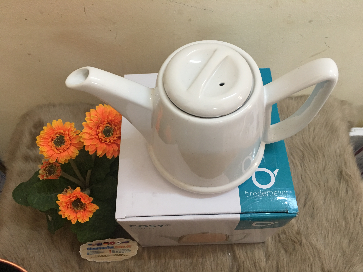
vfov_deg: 48.2
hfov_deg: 61.7
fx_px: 304
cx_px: 182
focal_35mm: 29
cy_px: 136
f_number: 2.2
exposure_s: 1/17
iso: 80
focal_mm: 4.15
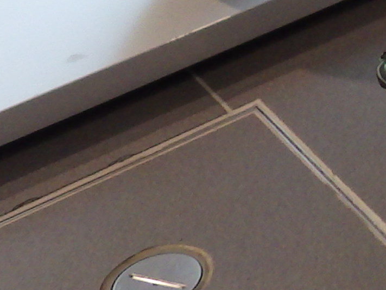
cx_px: 1125
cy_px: -394
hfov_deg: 9.7
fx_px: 1806
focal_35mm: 162
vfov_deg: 8.4
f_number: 2.8
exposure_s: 1/45
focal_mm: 4.5
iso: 200
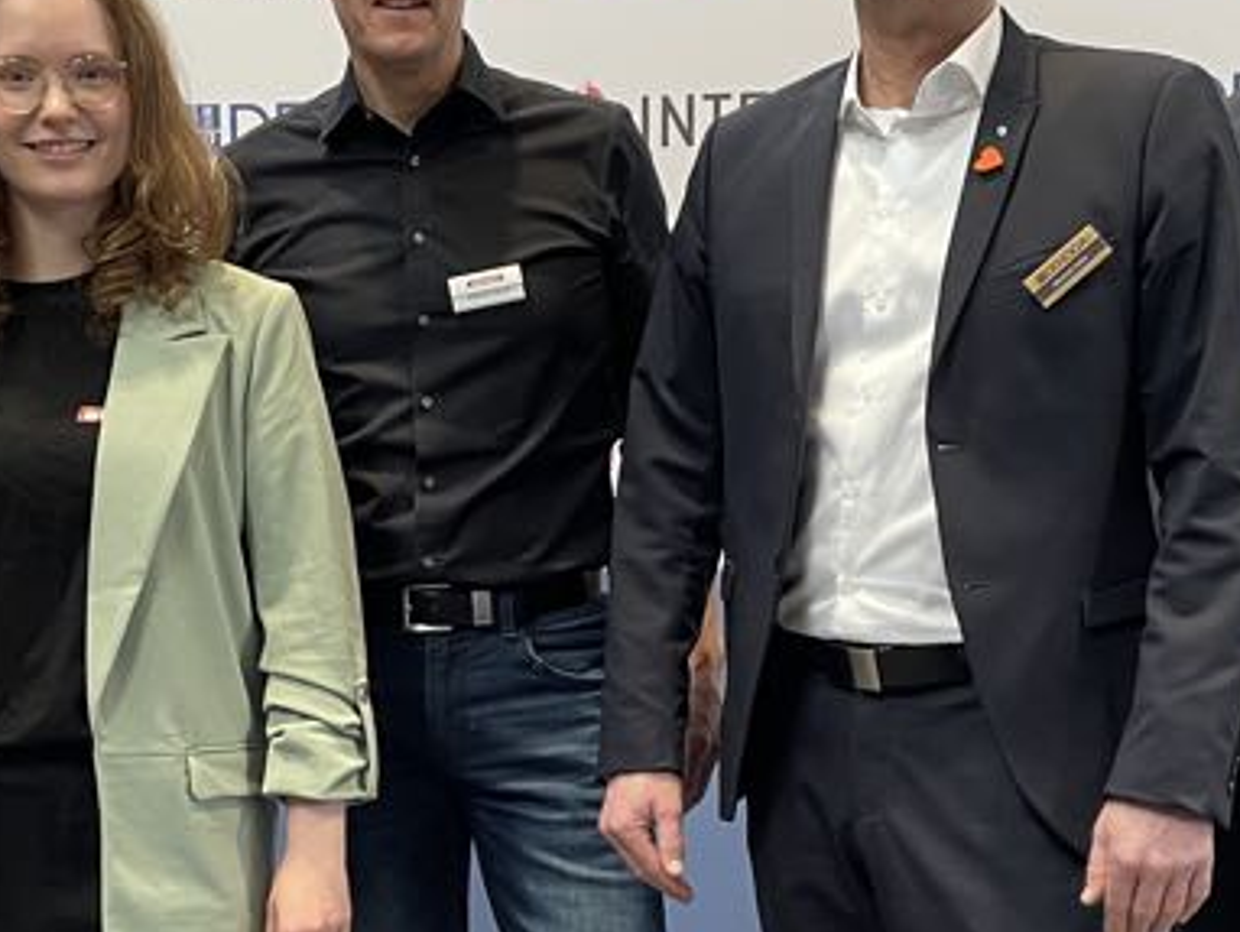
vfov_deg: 21.4
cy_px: 753
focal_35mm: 68
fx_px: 2437
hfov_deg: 28.4
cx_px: 458
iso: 100
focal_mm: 4.2
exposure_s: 1/50
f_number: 1.6
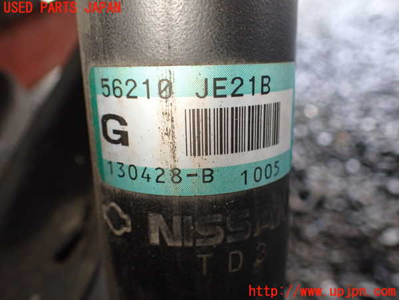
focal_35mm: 30
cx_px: 200
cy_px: 150
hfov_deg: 60.0
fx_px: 346
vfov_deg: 46.8
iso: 400
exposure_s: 1/125
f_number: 2.3
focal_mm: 5.4
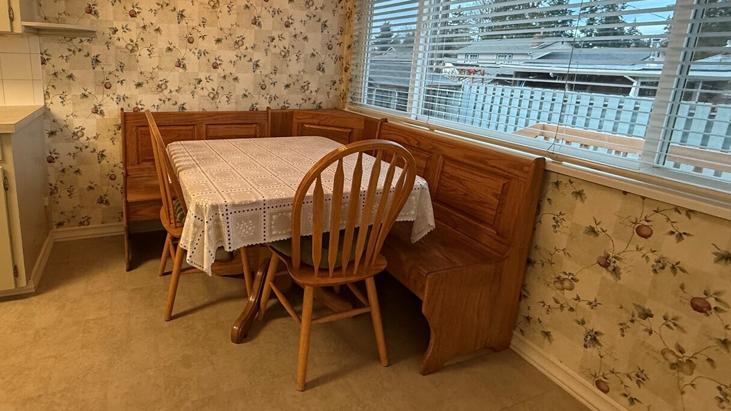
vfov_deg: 54.8
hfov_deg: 84.8
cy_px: 139
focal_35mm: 20
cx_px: 269
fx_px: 388
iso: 320
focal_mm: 2.22
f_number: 2.2
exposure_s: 1/60
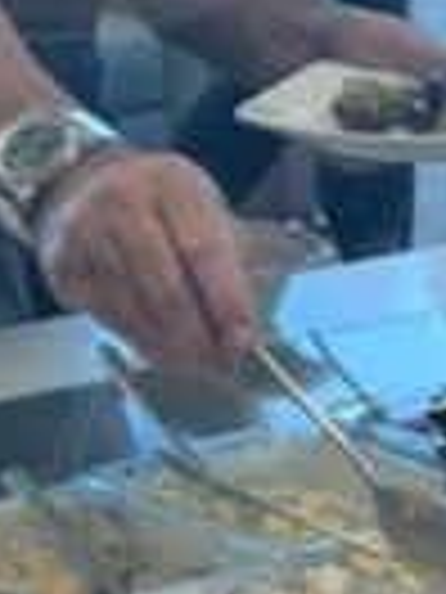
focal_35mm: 201
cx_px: 1027
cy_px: 1066
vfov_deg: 9.4
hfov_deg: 7.0
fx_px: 3453
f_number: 1.8
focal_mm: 4.25
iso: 64
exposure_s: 1/60
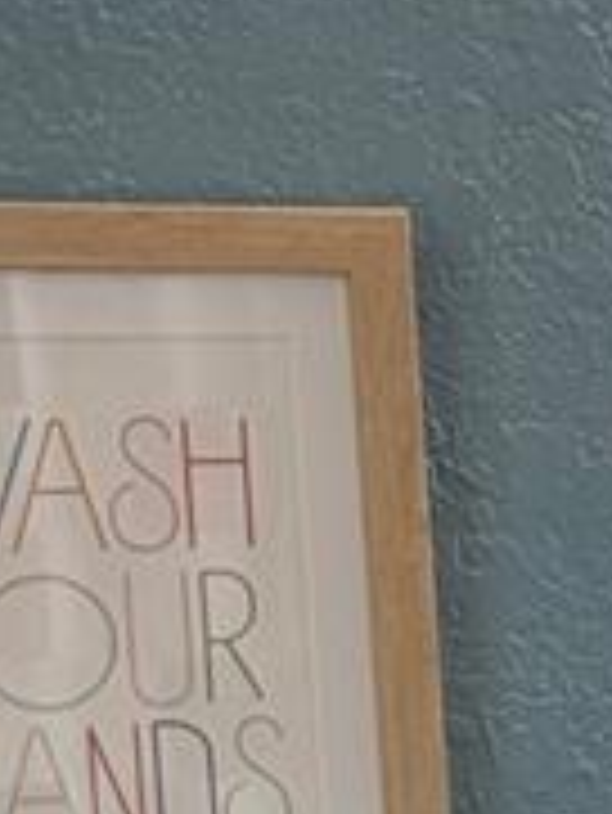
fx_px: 4050
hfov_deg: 7.7
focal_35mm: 172
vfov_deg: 11.3
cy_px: 935
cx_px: 1764
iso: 100
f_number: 1.6
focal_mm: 5.96
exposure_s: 1/120
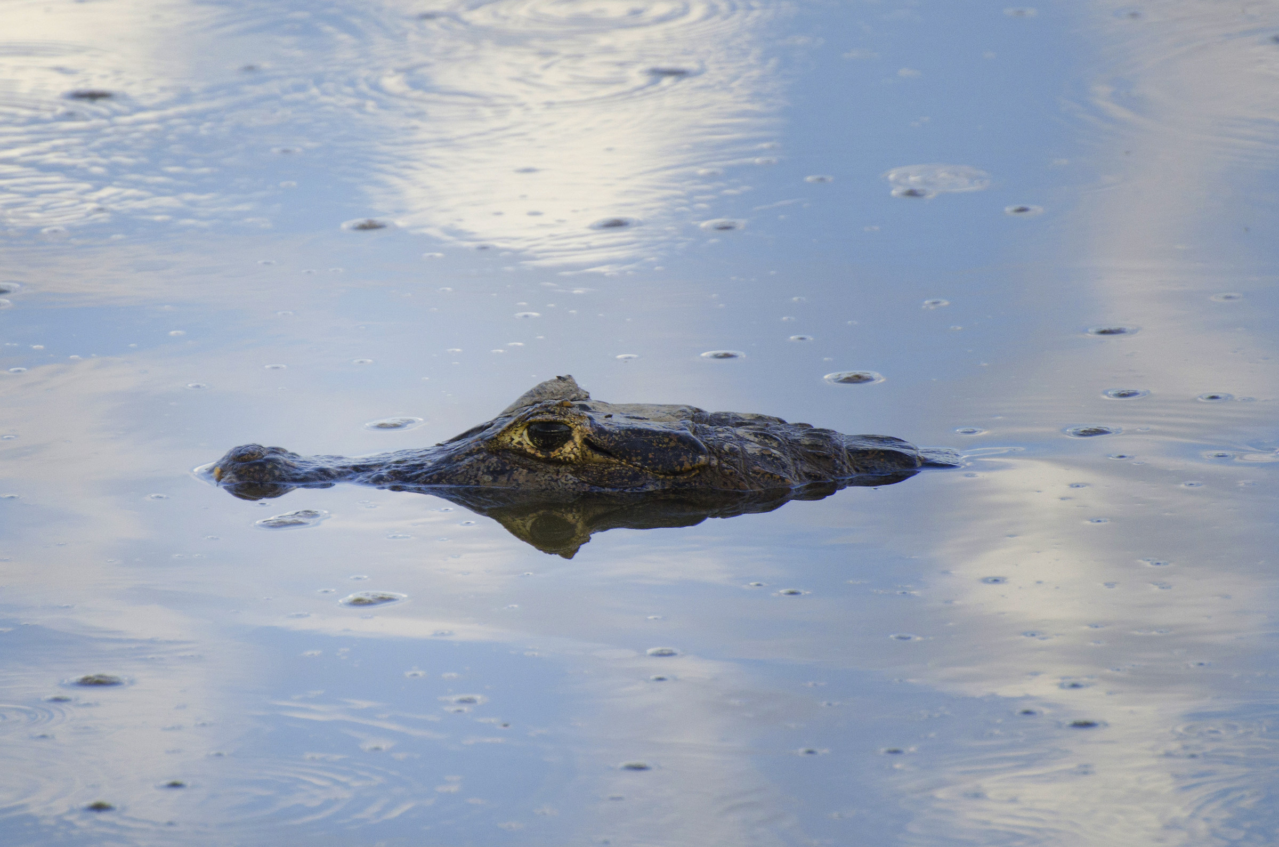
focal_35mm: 450
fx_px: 15953
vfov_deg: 3.0
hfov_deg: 4.6
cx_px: 640
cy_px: 424
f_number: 5.6
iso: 640
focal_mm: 300
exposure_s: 1/640
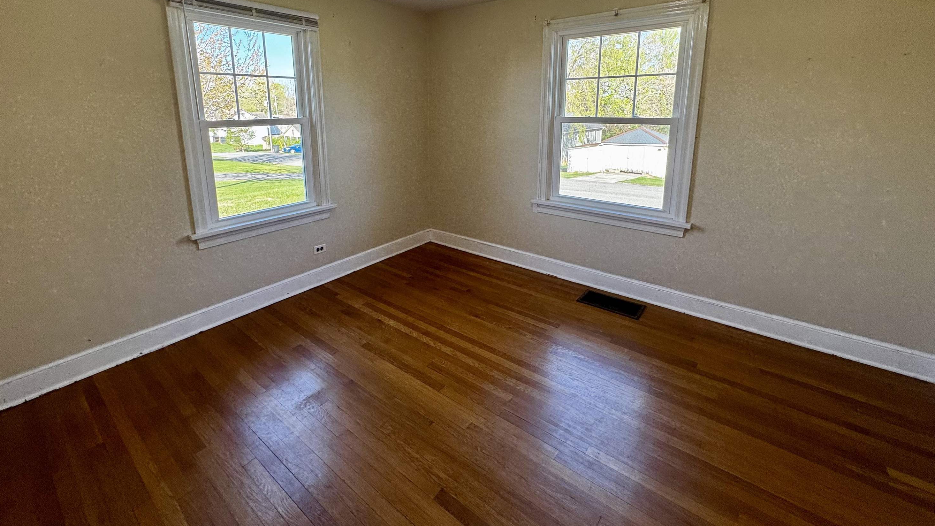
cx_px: 452
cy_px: 180
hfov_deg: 99.3
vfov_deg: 65.5
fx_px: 397
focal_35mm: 16
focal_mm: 2.22
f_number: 2.2
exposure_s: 1/120
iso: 80
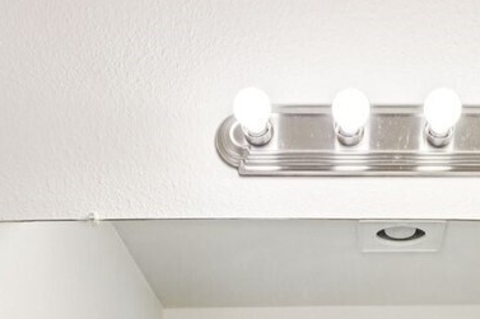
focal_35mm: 72
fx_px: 960
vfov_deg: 15.0
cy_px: 654
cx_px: 351
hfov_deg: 27.8
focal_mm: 16
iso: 400
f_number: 8
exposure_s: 1/15
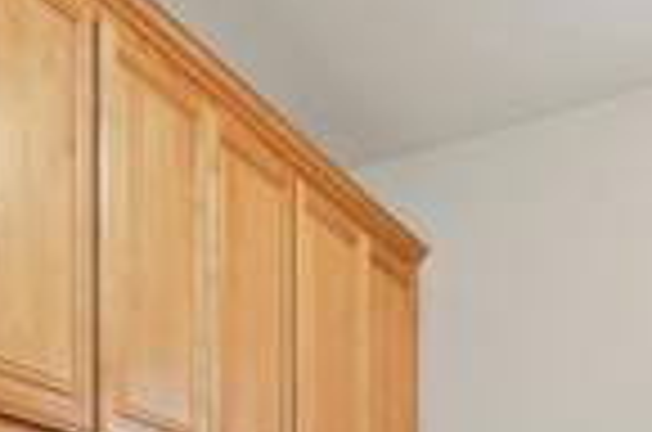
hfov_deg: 30.7
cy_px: 695
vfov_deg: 18.6
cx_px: 40
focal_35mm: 62
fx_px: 1120
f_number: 9
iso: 2000
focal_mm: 14
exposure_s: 1
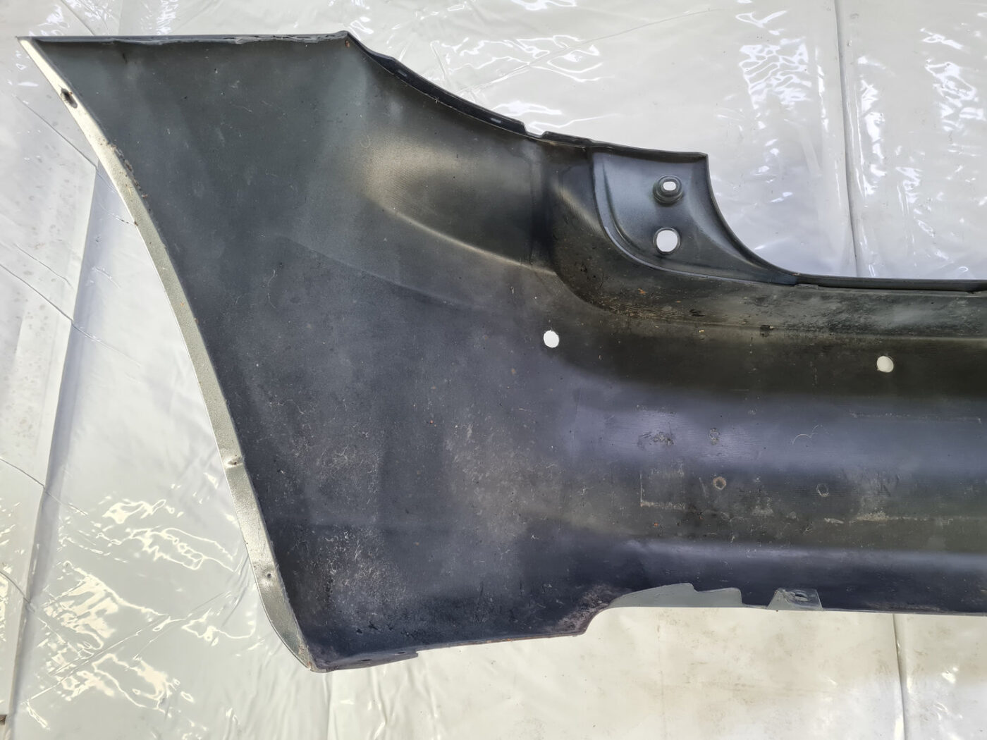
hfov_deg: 67.3
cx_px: 494
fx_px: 741
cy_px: 370
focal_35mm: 26
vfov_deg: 53.1
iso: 200
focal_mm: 5.4
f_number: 1.8
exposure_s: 1/100
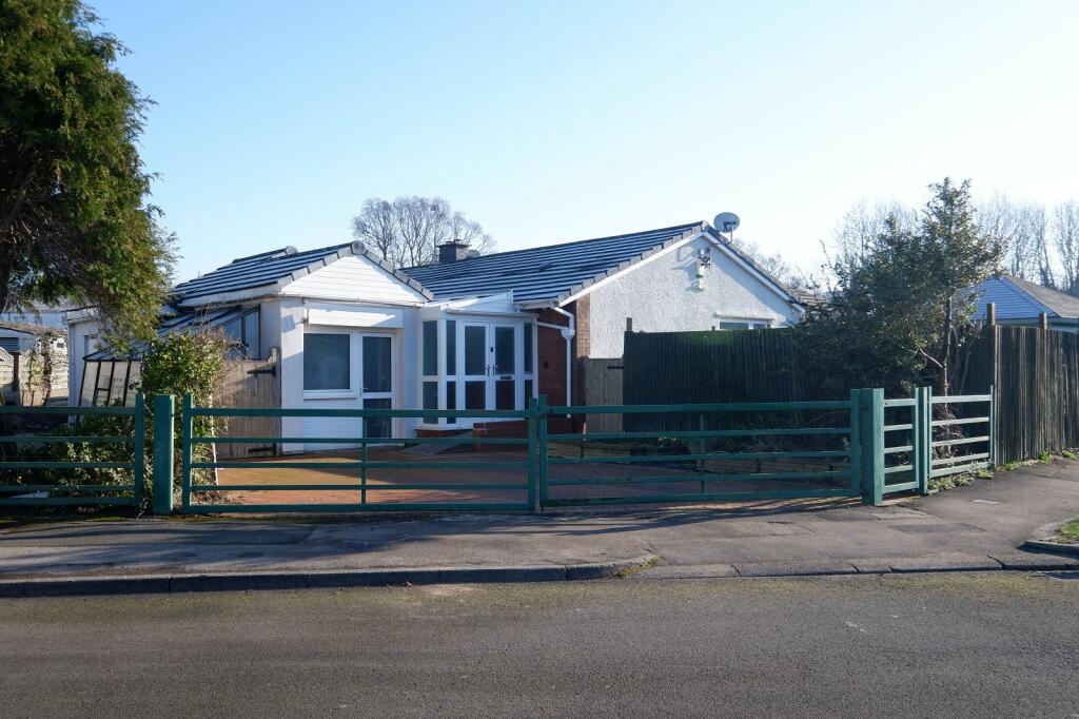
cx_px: 540
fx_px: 899
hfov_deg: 61.9
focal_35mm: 30
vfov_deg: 43.6
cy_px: 360
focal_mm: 20.9
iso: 200
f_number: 8
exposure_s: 1/200
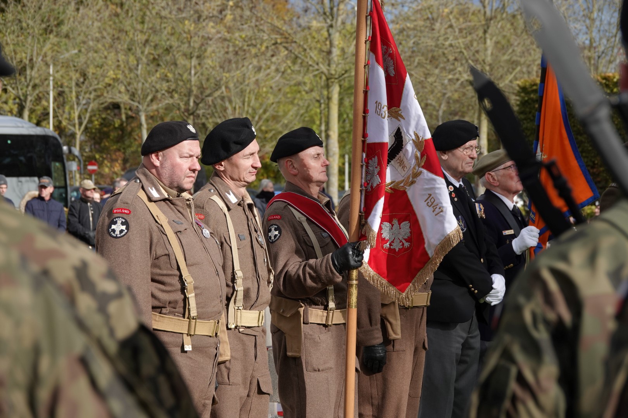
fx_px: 2512
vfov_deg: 9.5
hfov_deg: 14.3
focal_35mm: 144
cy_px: 209
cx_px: 314
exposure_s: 1/800
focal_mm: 52.82
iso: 100
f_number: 4
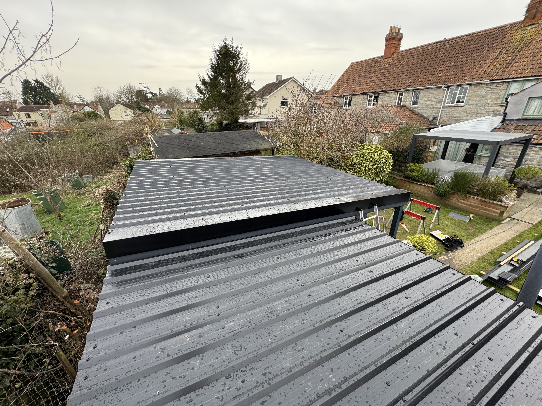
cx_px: 271
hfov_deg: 102.1
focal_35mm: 14
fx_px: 219
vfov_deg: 85.7
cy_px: 203
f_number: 2.2
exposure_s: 1/306
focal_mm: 2.22
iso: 40
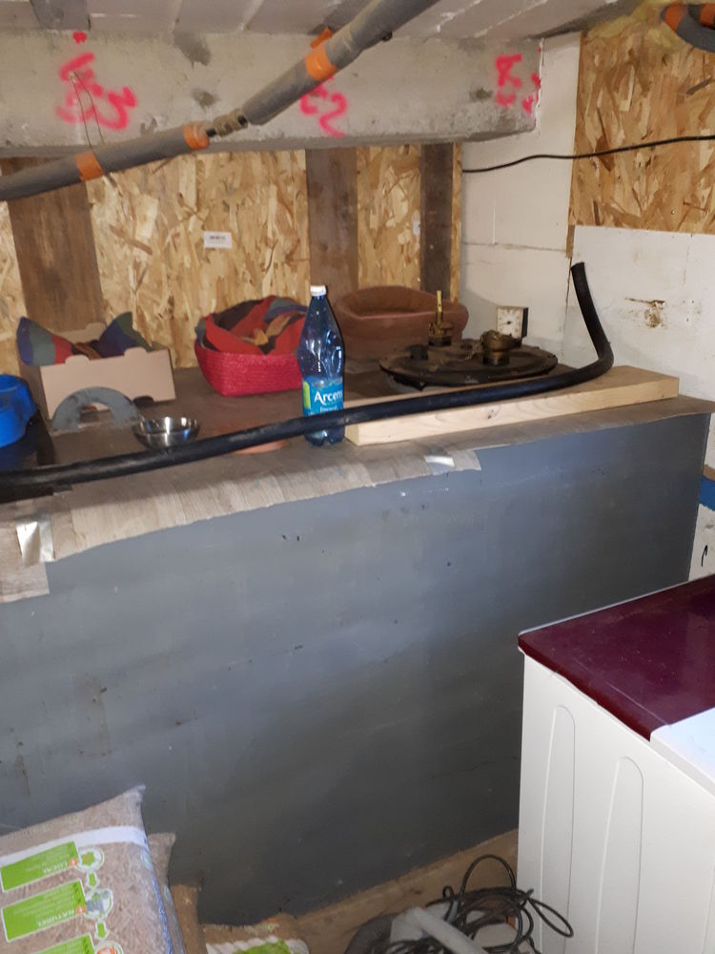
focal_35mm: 27
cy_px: 477
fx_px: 744
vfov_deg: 65.3
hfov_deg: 51.4
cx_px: 358
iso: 320
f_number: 1.9
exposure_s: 1/17
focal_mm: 3.6
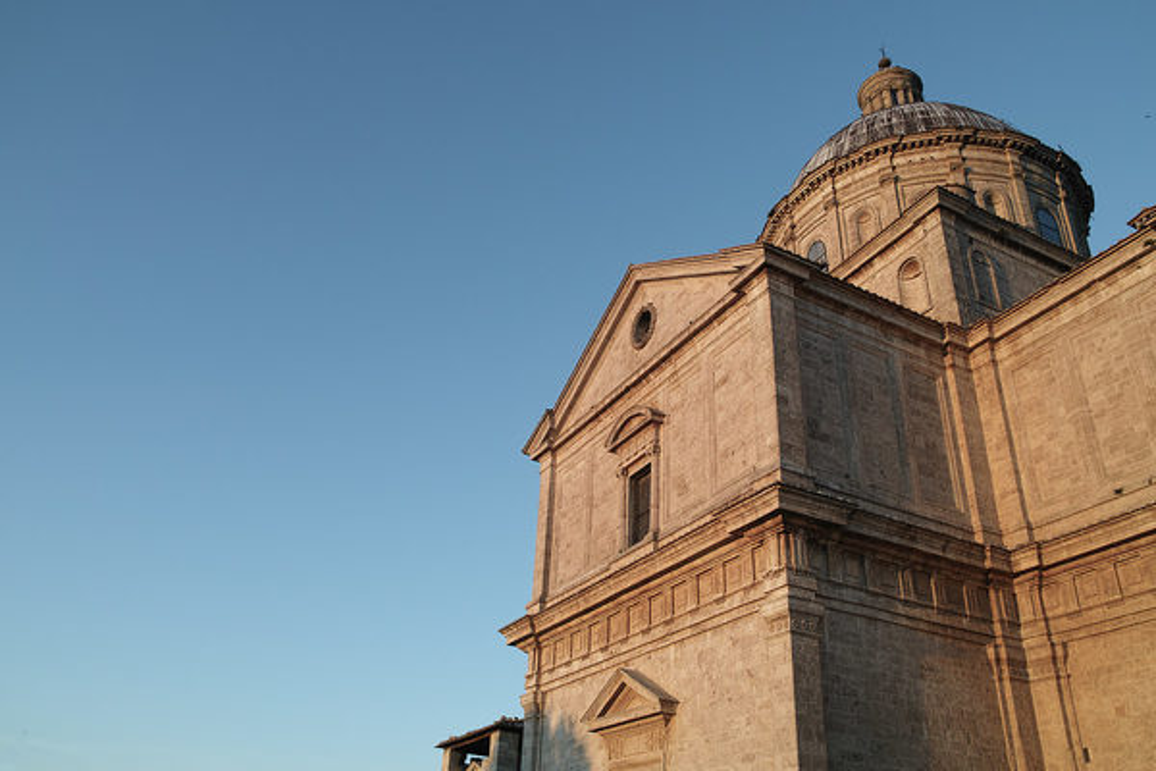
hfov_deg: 65.5
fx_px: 899
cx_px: 578
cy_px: 386
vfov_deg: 46.4
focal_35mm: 28
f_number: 8
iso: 100
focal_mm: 19
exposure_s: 1/50
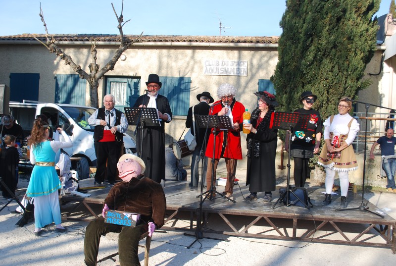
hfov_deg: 53.0
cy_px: 133
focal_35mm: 36
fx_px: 397
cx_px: 198
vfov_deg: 37.0
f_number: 6.3
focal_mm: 24
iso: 100
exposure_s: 1/160
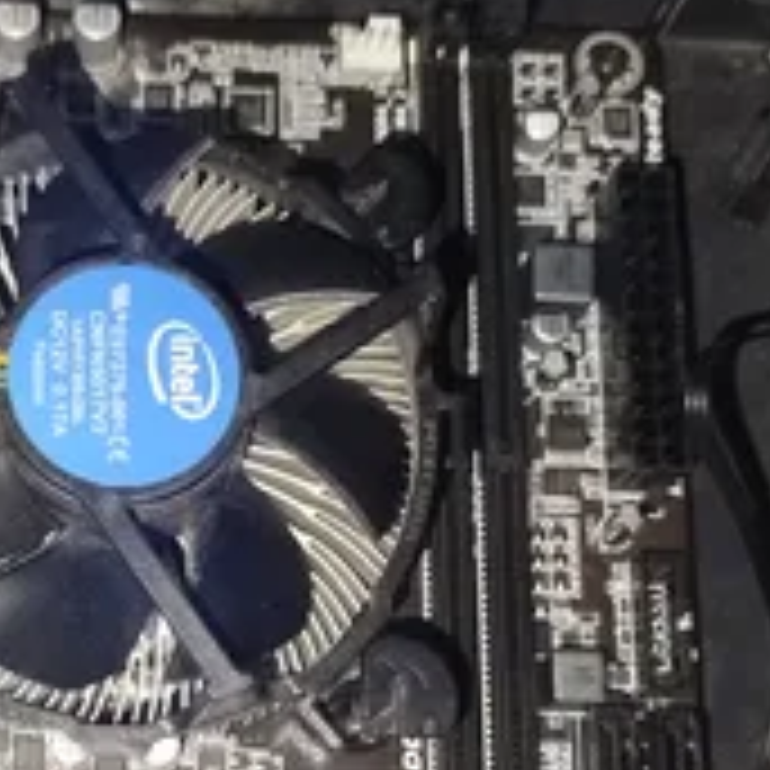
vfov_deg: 28.0
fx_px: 1510
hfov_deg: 28.1
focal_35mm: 60
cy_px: 617
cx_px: 162
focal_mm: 5.31
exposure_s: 1/30
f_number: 1.7
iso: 640
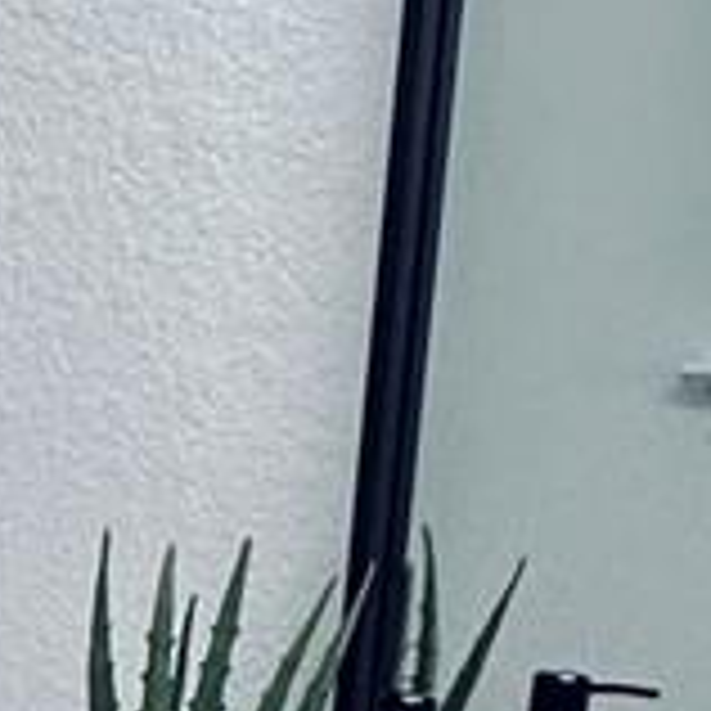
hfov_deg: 12.7
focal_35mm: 120
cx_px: -720
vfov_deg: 14.0
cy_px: 914
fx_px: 2789
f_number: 2.2
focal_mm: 2.22
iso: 200
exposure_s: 1/120
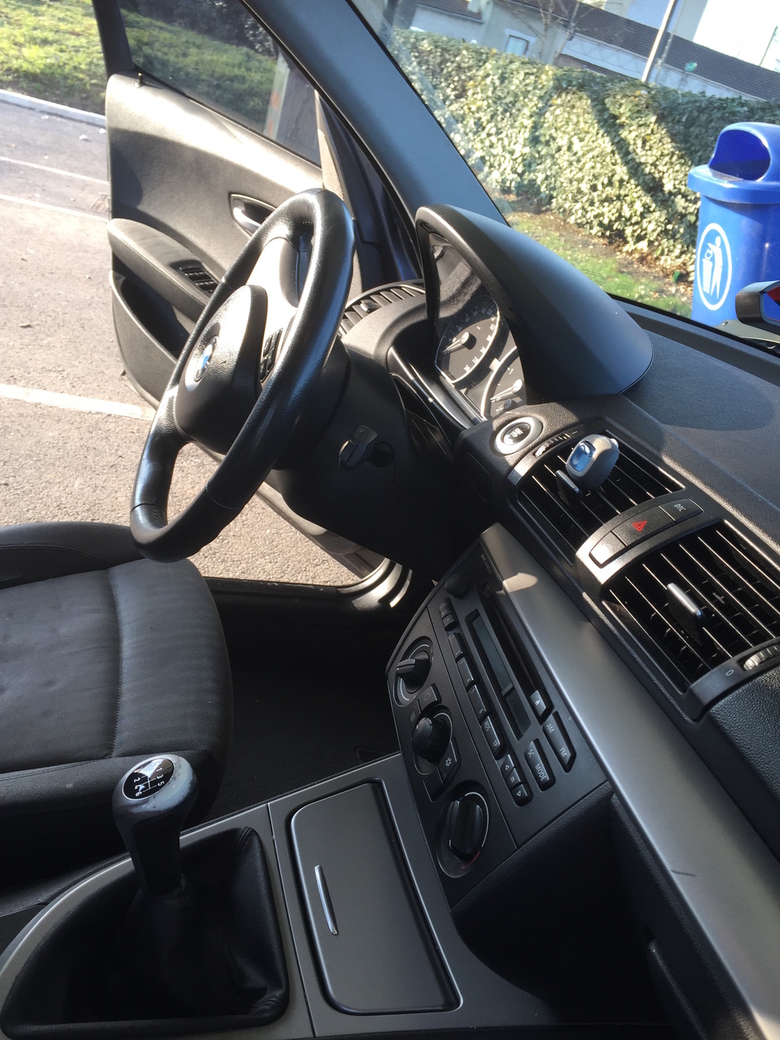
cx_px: 390
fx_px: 871
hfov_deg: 48.2
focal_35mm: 29
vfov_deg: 61.7
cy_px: 520
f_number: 2.2
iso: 32
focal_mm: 4.15
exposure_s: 1/100
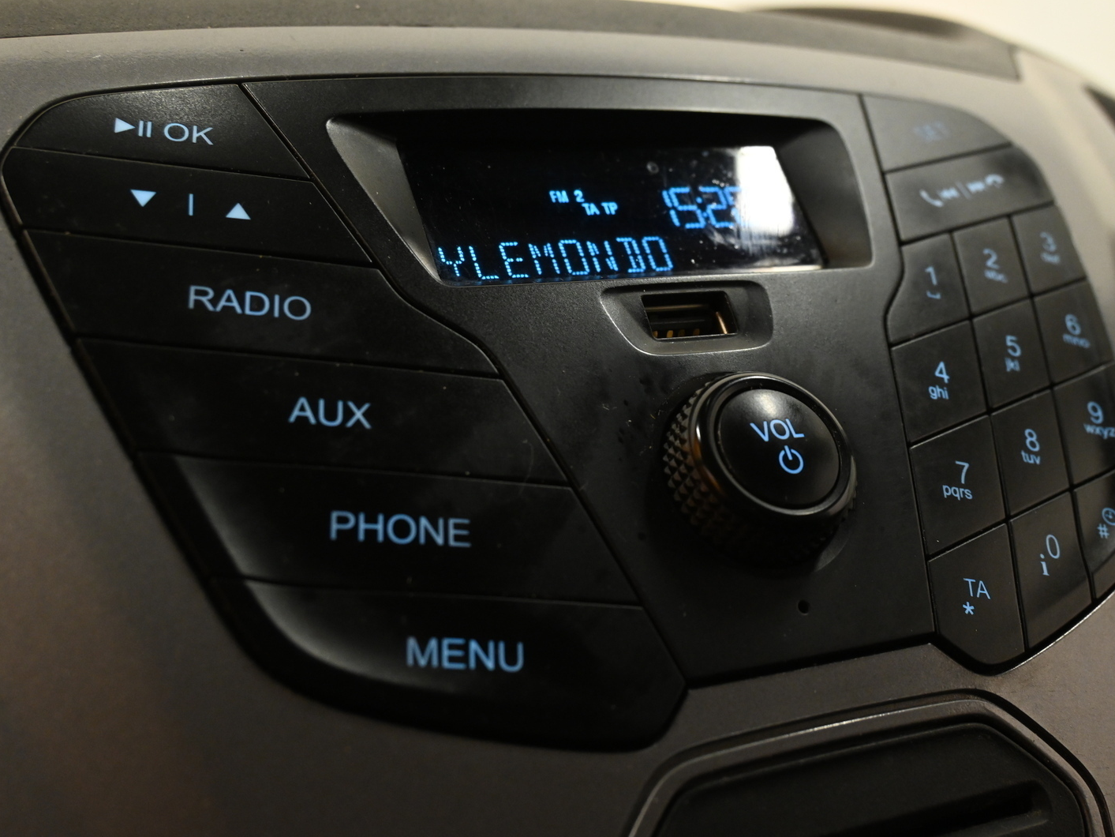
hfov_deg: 43.1
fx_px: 1412
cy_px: 417
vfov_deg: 33.0
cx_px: 593
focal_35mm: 44
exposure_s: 1/40
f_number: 5.6
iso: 1600
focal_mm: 26.5
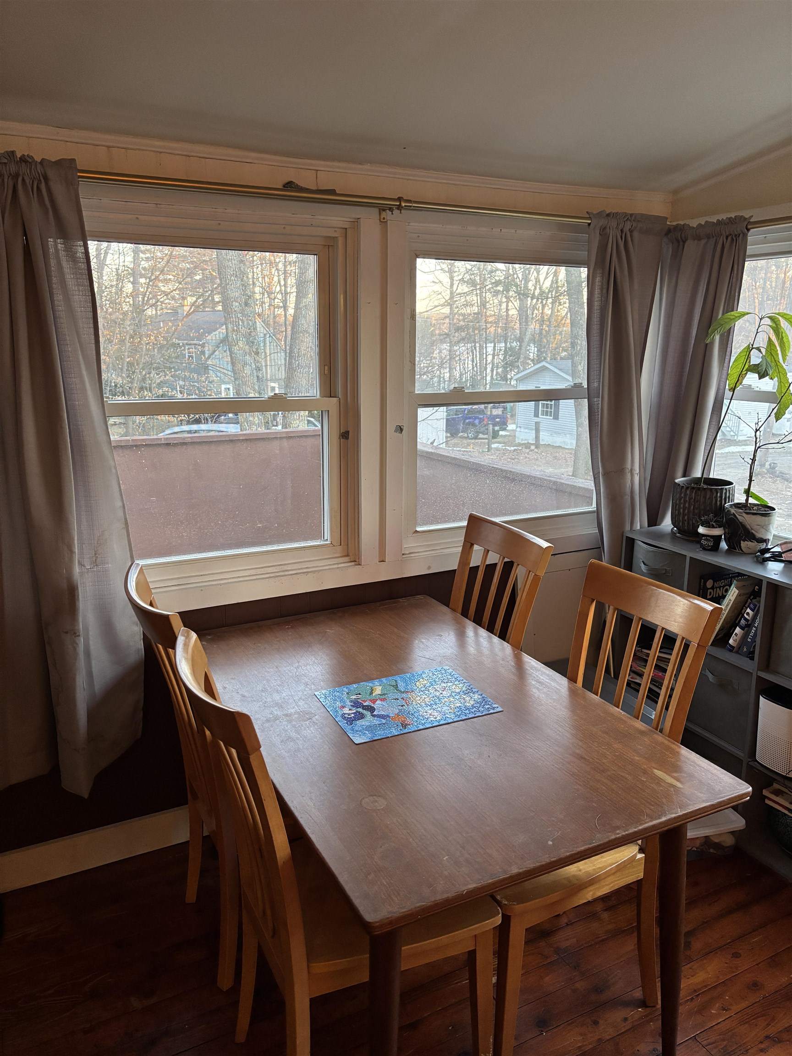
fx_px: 793
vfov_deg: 67.3
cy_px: 528
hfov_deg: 53.1
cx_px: 396
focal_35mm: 26
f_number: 1.6
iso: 400
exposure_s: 1/60
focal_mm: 5.96
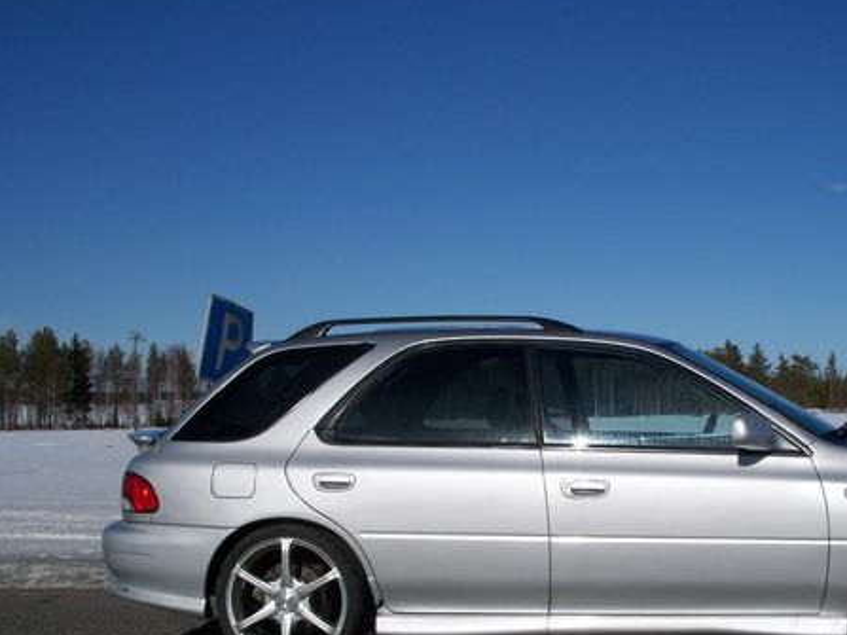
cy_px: 430
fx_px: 1296
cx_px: 604
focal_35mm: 53
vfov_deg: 27.3
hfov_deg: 35.6
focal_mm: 7.9
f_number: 6.7
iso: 64
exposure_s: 1/640
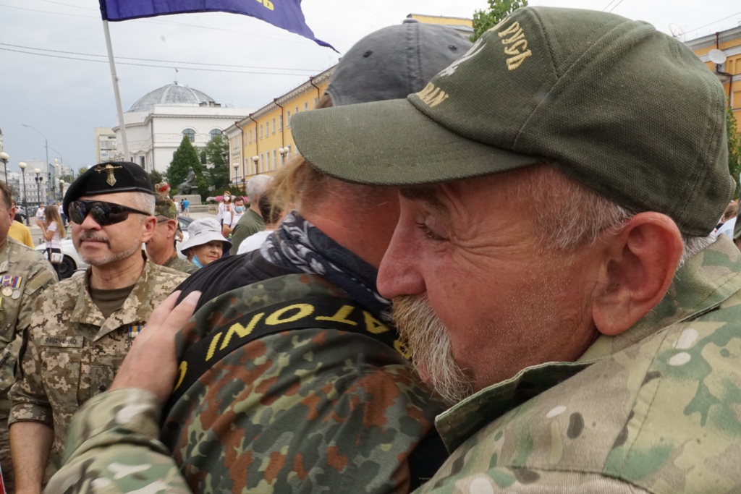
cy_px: 247
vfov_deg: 47.9
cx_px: 370
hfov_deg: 67.4
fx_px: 556
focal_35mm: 27
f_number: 22
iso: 1600
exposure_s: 1/200
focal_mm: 18
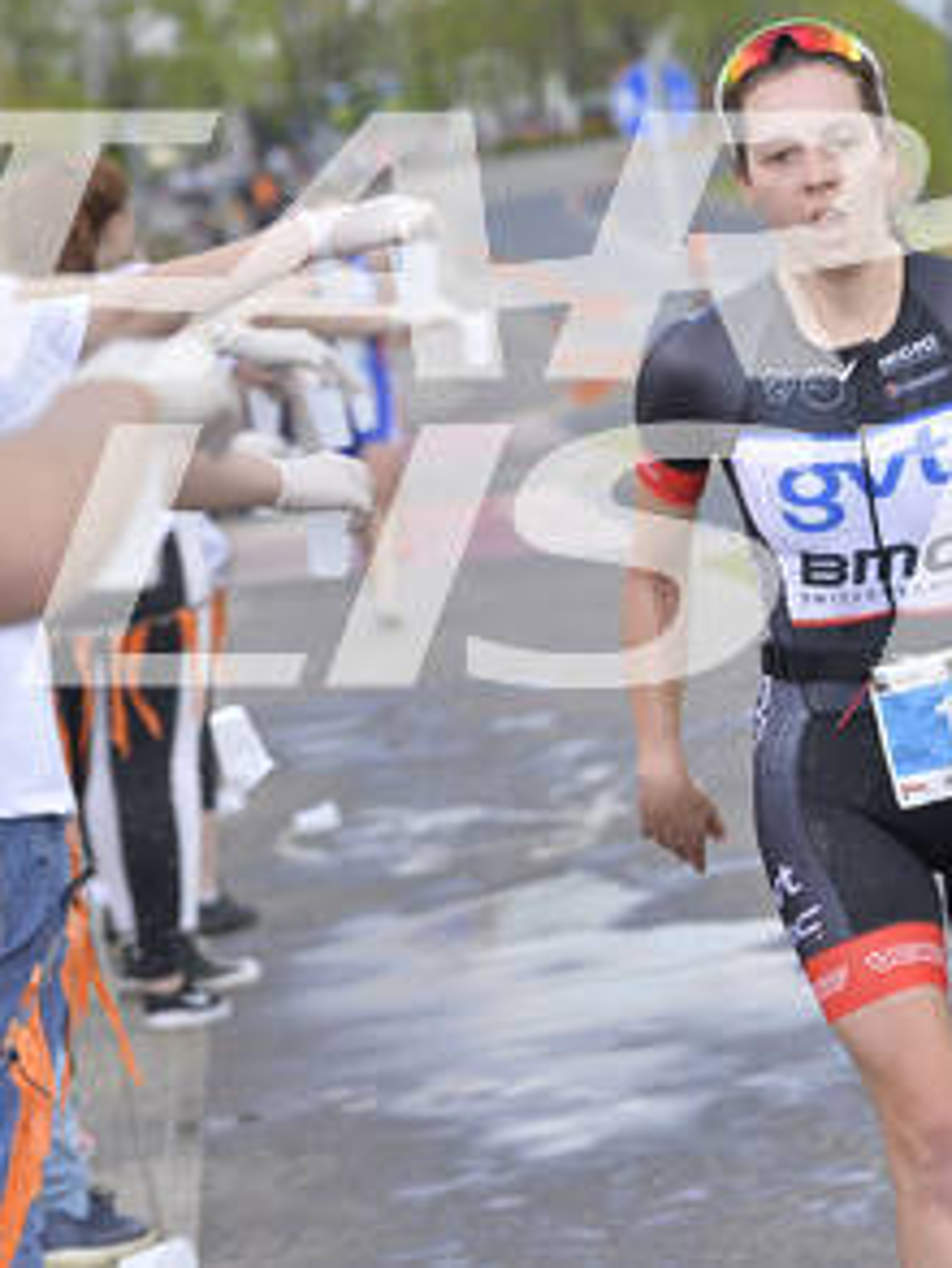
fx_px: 6925
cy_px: 348
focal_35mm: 189
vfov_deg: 10.4
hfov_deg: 7.9
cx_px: 653
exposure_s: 1/2500
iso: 400
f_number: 4
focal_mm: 90
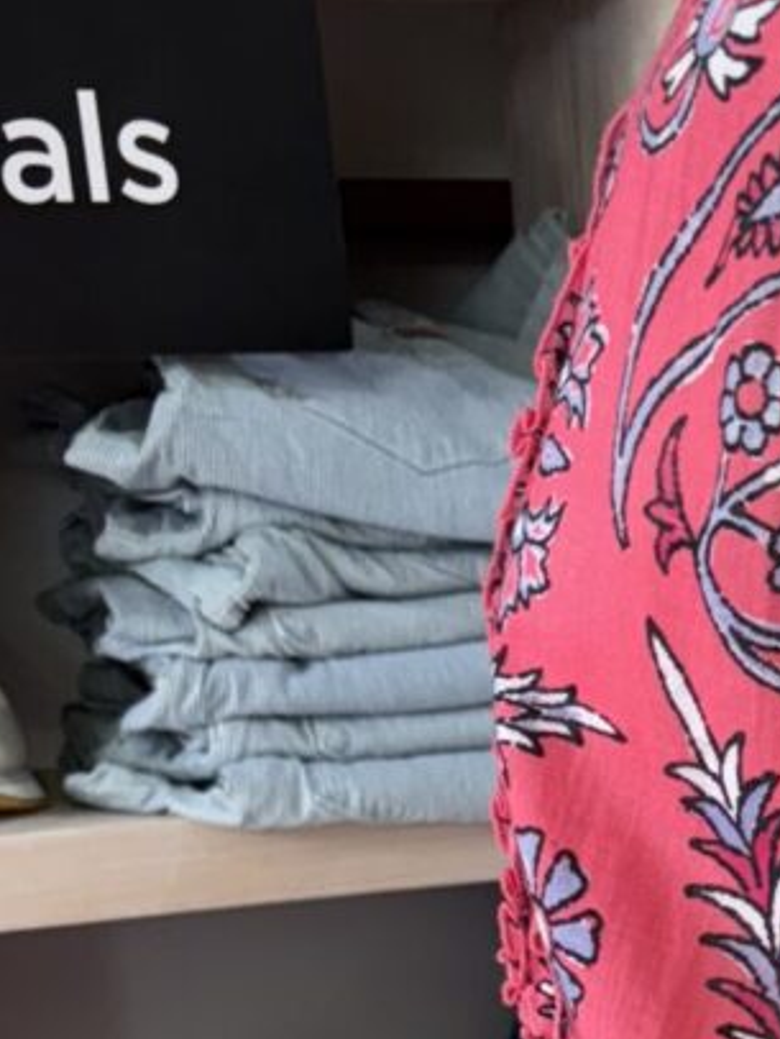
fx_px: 2881
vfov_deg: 18.1
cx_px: 986
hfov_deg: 14.8
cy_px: 1569
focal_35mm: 96
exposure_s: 1/50
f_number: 1.6
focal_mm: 5.96
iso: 100
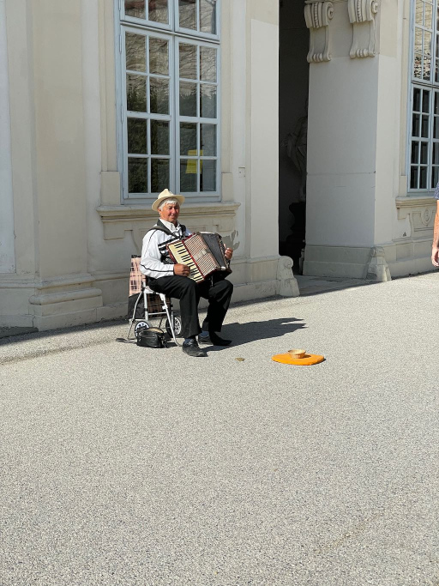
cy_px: 293
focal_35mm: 52
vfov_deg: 36.8
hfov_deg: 28.0
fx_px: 880
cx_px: 220
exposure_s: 1/1845
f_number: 2
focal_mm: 6
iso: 25
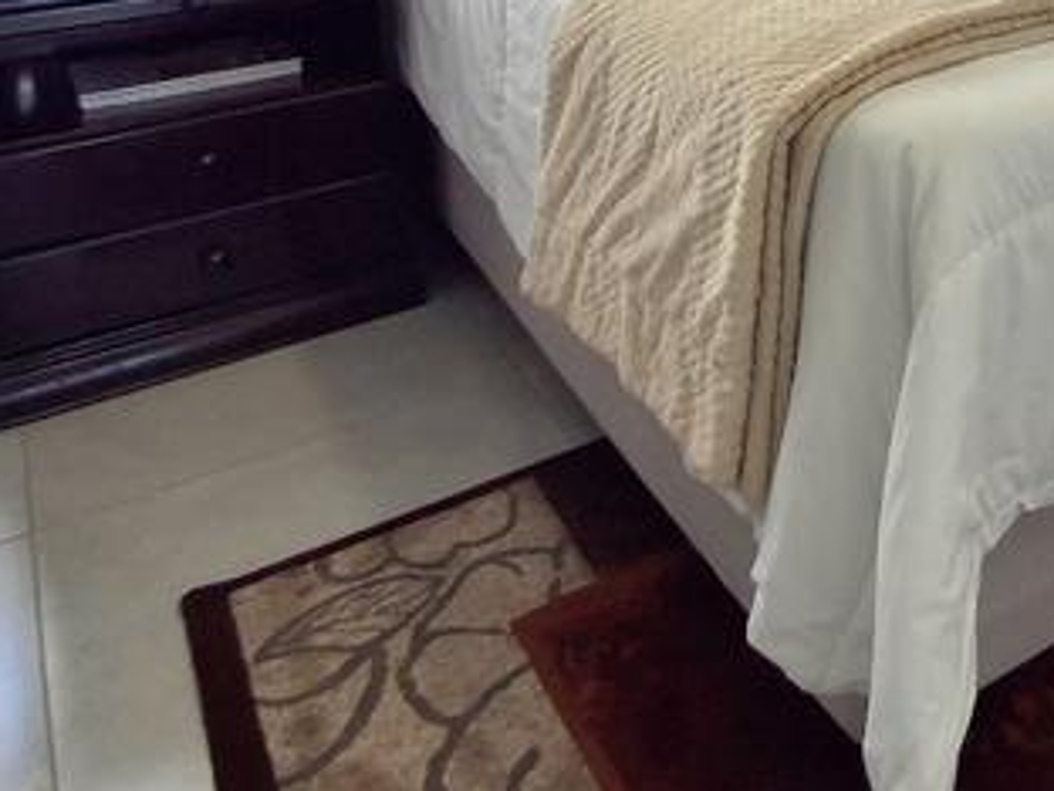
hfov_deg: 40.8
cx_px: 1020
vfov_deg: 30.4
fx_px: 1248
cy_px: -135
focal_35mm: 41
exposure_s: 1/120
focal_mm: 1.64
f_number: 2.2
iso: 40
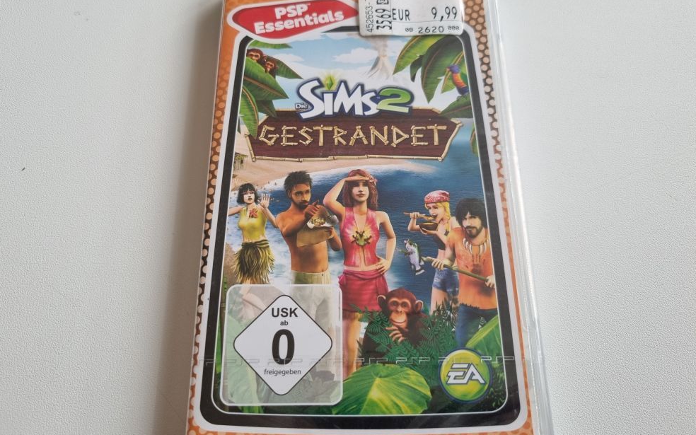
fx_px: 531
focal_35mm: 28
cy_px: 219
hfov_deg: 66.5
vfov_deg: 44.5
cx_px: 351
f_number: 1.8
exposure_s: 1/100
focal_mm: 5.4
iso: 100
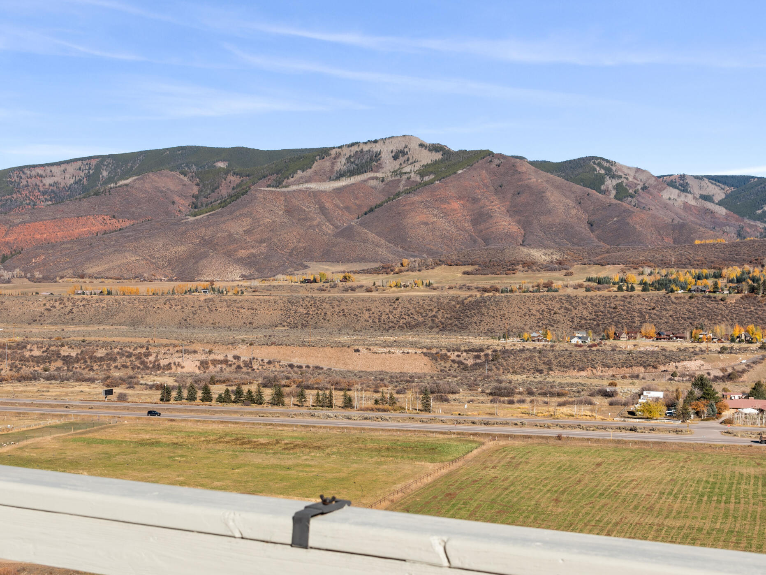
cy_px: 336
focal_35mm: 48
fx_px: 1062
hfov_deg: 39.5
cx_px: 321
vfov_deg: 30.2
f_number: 8
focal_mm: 31
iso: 100
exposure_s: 1/320
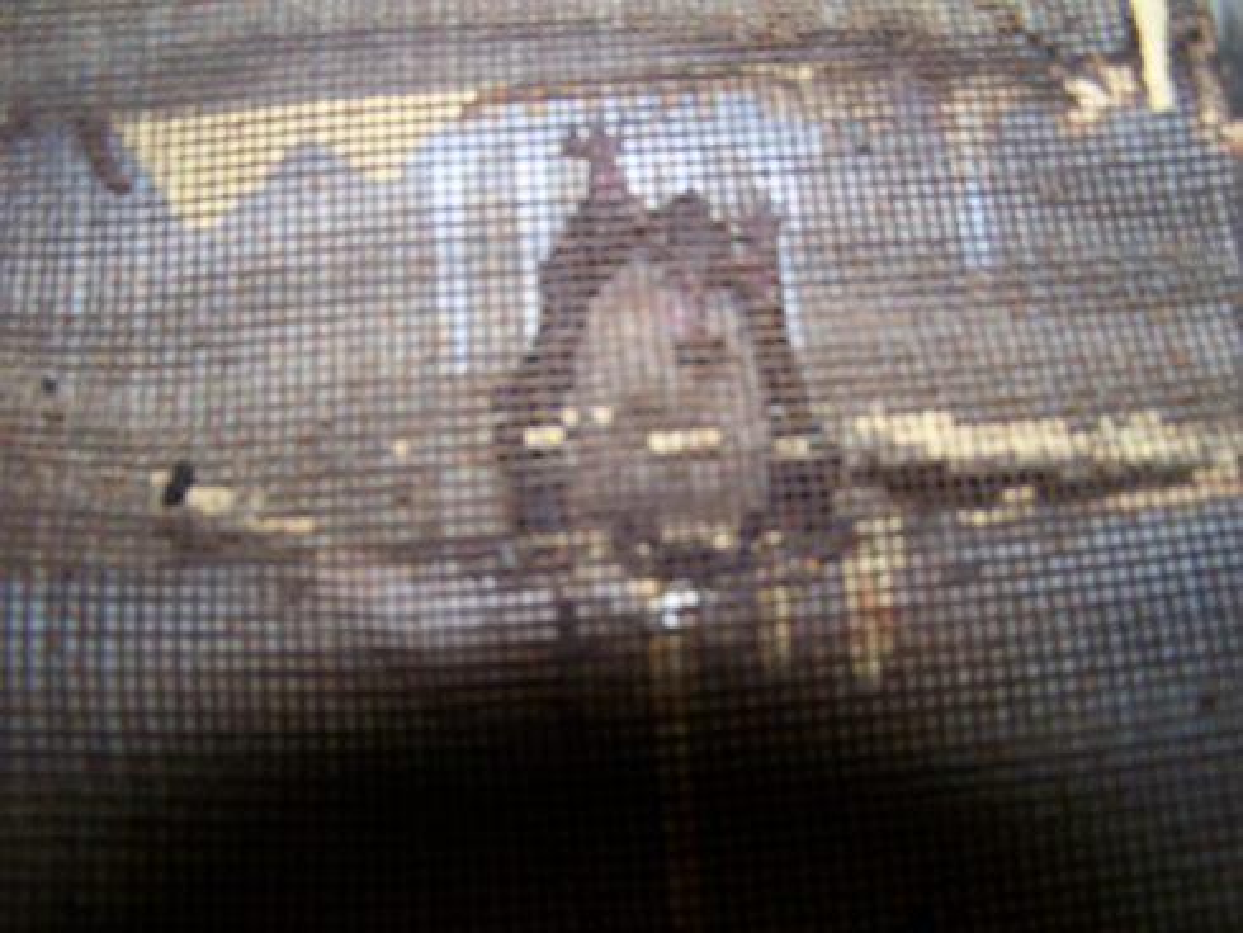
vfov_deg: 37.8
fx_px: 1365
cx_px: 622
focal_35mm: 38
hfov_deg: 49.0
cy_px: 466
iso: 80
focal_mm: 6.3
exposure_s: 1/60
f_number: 2.8
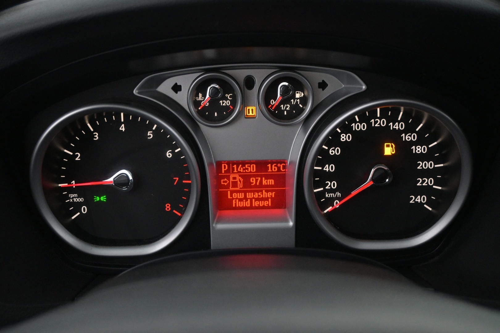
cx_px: 250
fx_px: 625
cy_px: 166
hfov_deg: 43.6
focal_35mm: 45
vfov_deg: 29.9
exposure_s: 1/50
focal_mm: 30
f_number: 4.8
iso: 2800
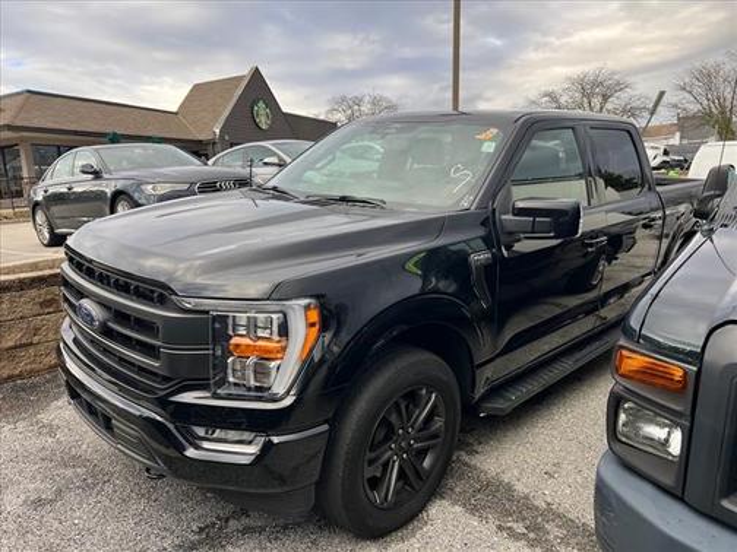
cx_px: 368
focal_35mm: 26
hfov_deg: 67.3
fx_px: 554
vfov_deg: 53.1
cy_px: 276
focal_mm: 5.7
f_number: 1.5
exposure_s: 1/464
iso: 50
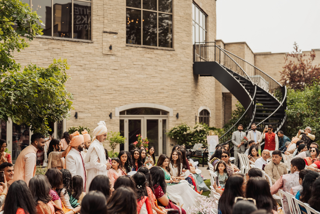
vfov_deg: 27.0
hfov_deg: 39.6
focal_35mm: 50
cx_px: 160
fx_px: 444
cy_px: 107
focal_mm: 50
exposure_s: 1/1600
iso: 100
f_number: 2
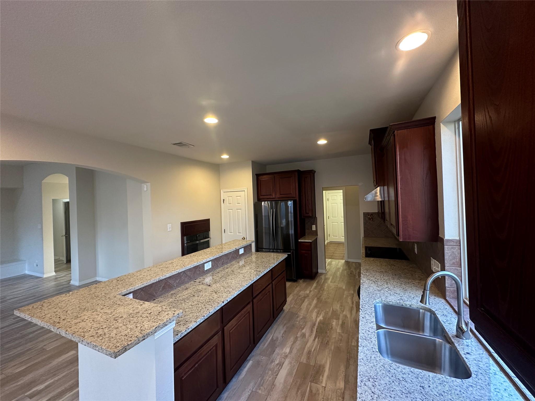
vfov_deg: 85.7
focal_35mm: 14
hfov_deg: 102.1
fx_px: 216
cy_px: 200
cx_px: 268
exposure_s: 1/60
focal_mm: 2.22
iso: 250
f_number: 2.2
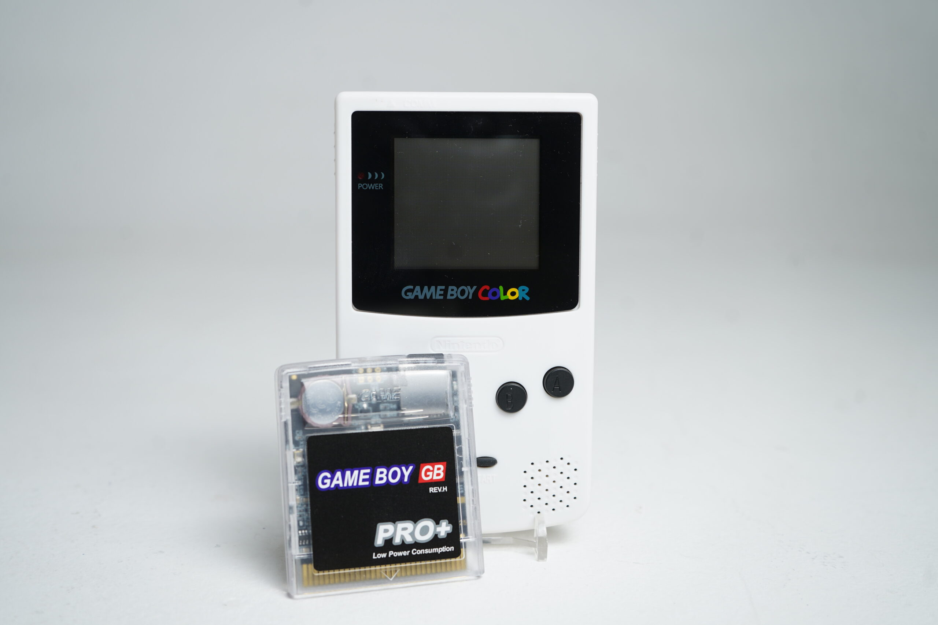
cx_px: 469
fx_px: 1199
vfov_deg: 29.2
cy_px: 312
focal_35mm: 46
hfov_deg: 42.7
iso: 160
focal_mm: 46
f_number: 5.6
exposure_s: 1/30
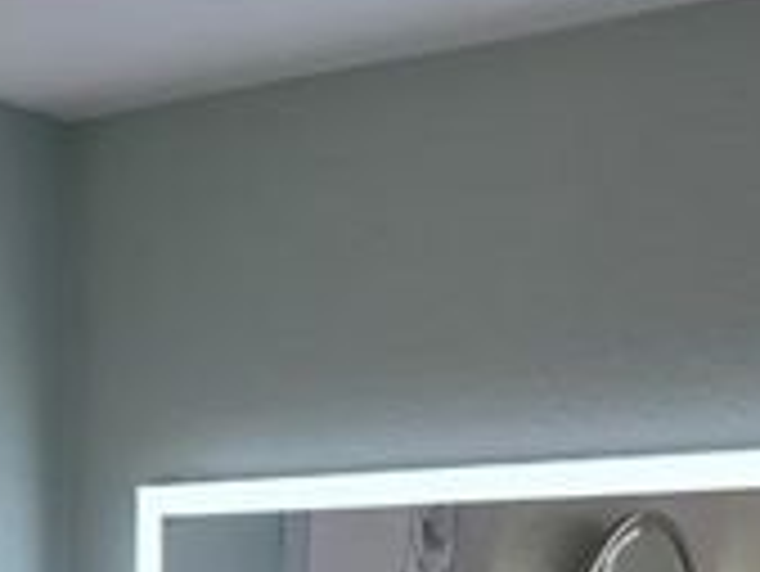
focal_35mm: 96
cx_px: 29
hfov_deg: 19.9
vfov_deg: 13.4
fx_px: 2109
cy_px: 1121
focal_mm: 6.25
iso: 32
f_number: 1.7
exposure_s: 1/62.3
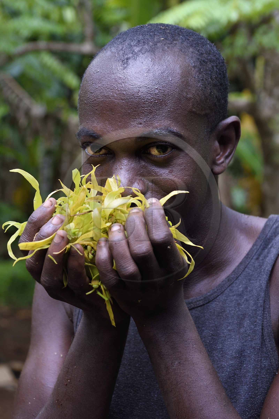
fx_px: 814
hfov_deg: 19.5
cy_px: 210
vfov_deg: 28.8
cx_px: 140
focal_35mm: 70
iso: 800
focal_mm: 70
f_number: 7.1
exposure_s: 1/80
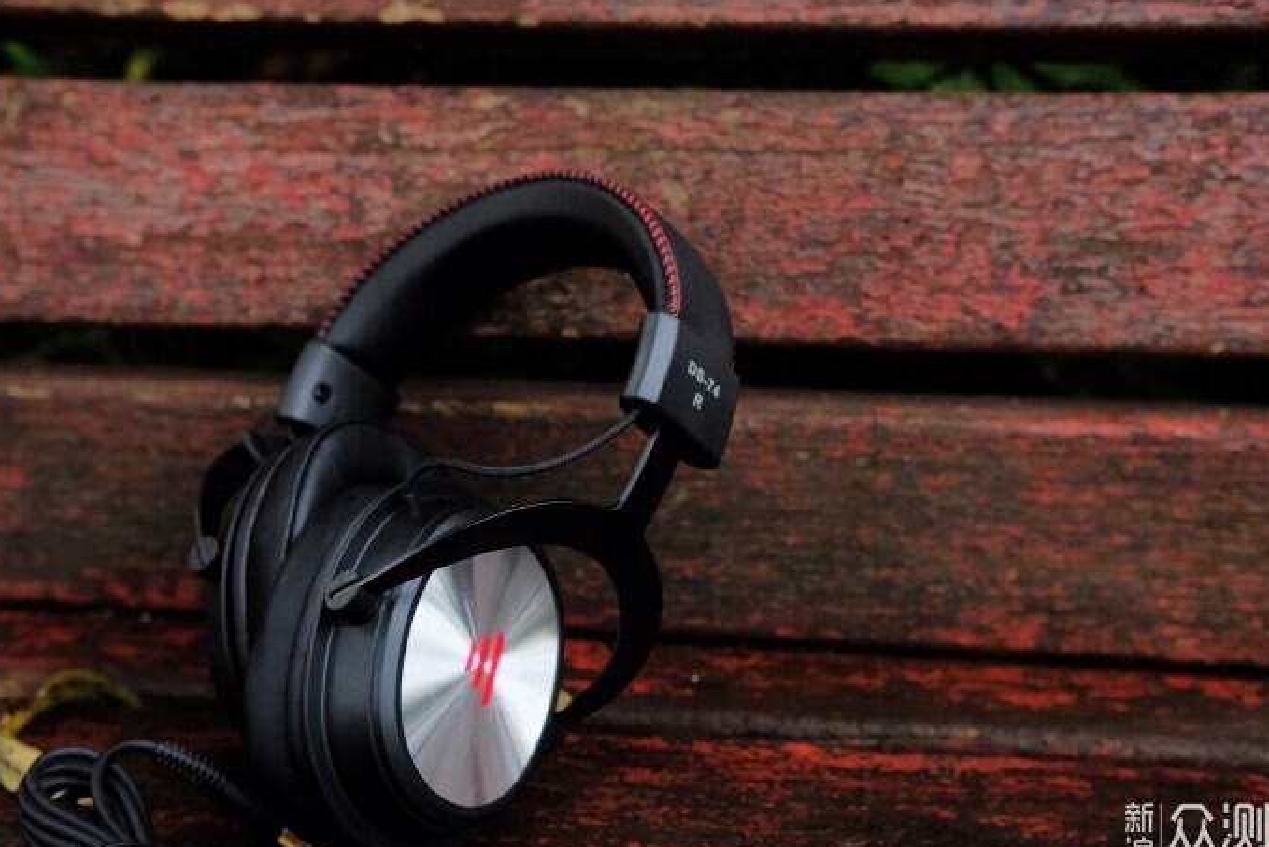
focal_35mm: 53
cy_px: 438
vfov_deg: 25.5
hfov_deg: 37.5
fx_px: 1869
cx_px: 617
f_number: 4
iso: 1600
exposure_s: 1/600
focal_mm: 33
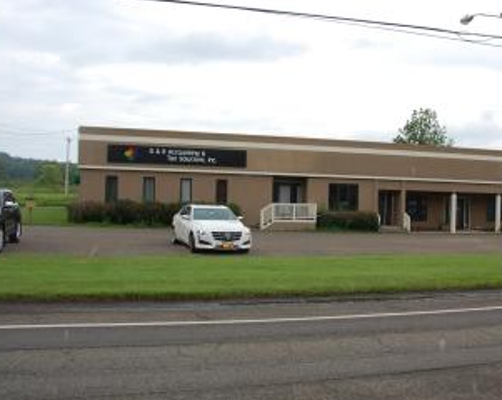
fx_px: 564
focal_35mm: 38
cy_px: 193
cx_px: 329
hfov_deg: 47.3
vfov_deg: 39.1
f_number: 5.6
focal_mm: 18
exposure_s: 1/500
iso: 220
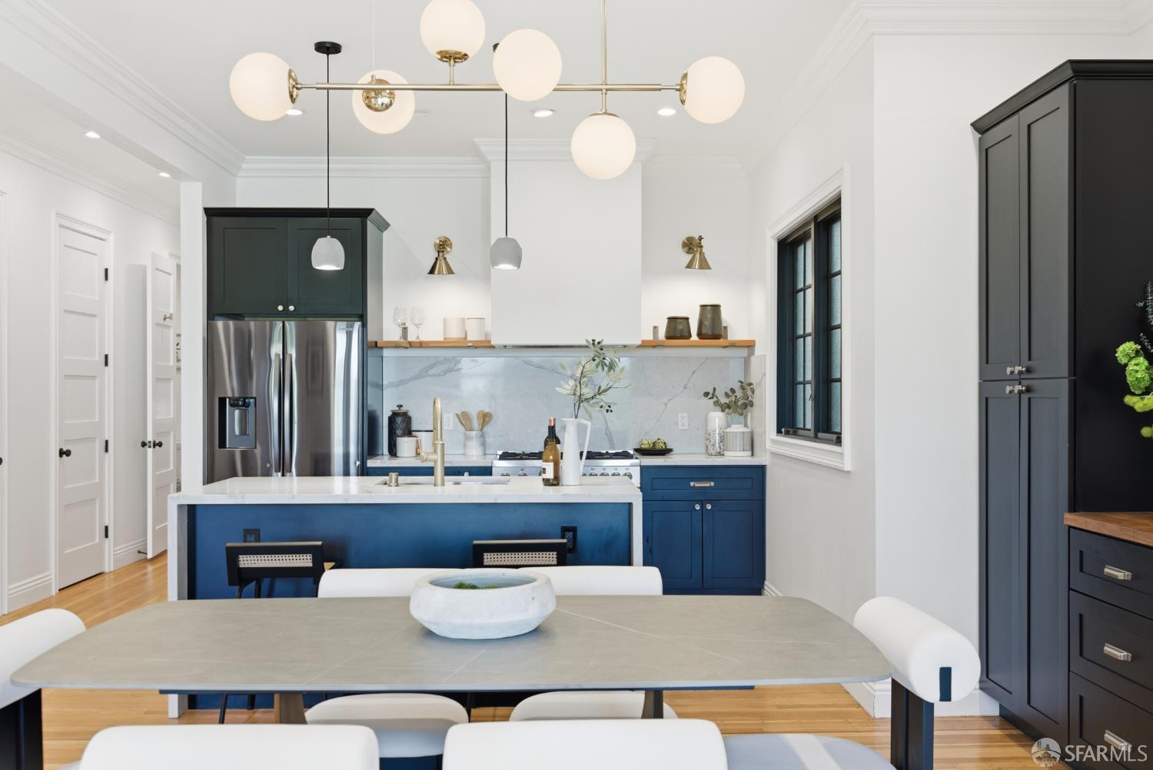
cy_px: 385
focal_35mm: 32
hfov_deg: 58.7
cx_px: 576
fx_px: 1025
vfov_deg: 41.2
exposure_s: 1/25
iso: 100
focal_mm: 32
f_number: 8
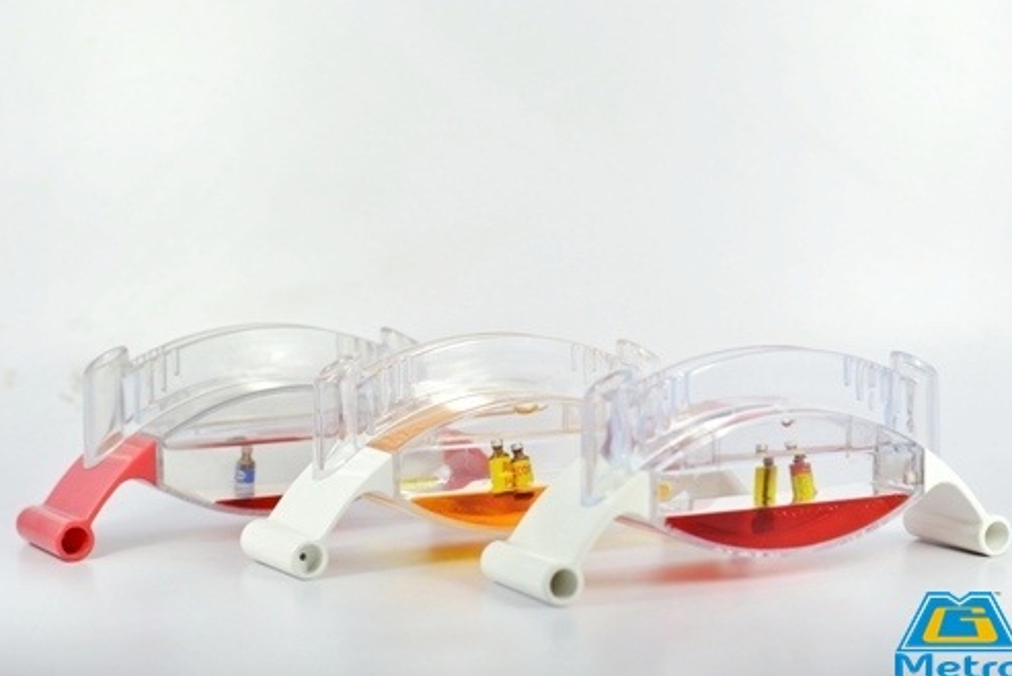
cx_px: 509
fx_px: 2137
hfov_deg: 26.6
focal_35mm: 76
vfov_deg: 18.0
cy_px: 337
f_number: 3.5
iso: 200
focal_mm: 50
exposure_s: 1/160
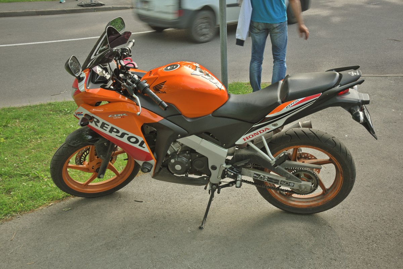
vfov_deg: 35.1
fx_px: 426
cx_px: 202
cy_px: 134
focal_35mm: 38
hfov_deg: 50.7
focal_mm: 38
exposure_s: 1/15
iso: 200
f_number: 9
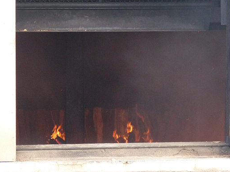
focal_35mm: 219
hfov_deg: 9.0
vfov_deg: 6.8
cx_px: 116
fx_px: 1455
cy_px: 84
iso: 400
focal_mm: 26.7
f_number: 3.7
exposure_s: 1/50
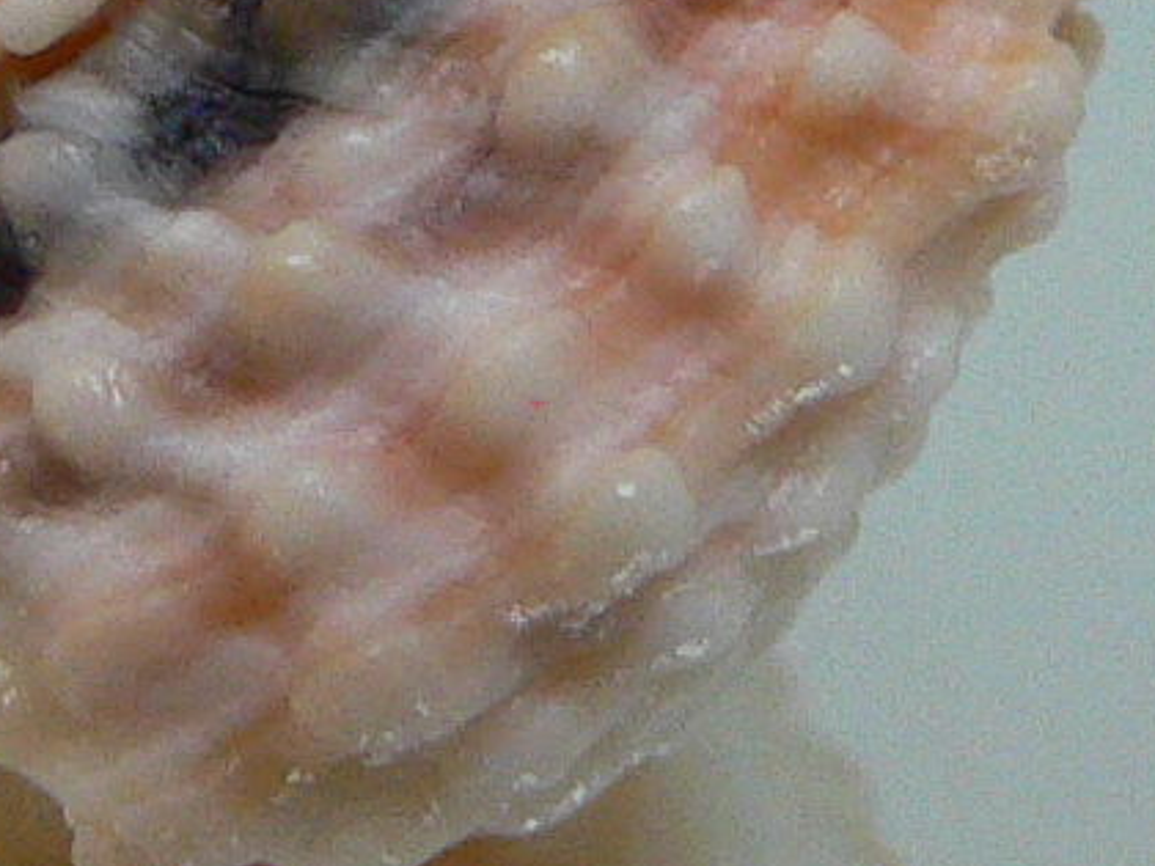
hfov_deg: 11.7
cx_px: 226
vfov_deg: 8.8
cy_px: -5
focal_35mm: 168
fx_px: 5606
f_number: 2.8
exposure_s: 1/60
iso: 200
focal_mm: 4.6
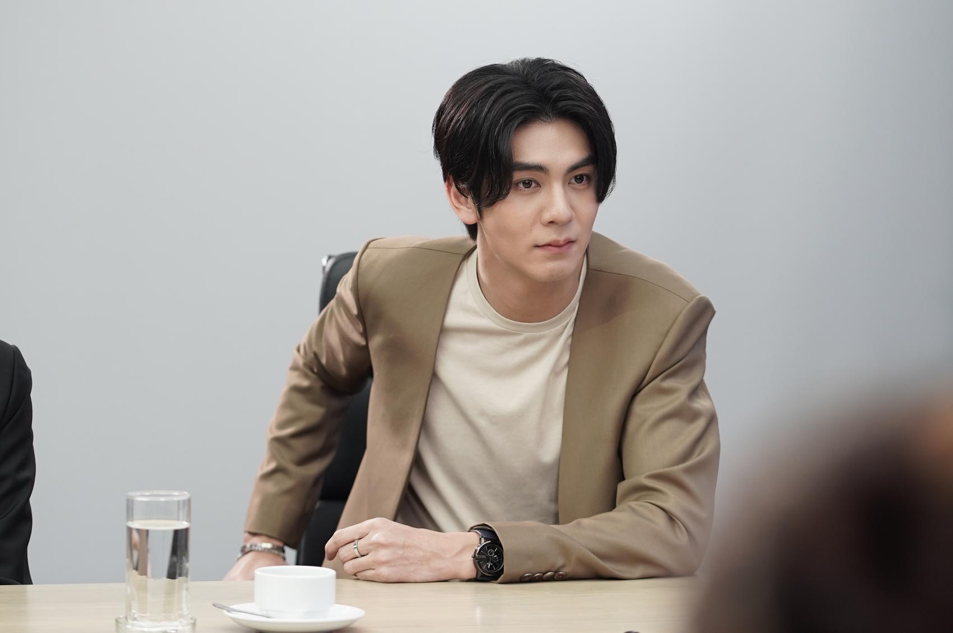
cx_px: 476
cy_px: 316
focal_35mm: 127
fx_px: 3359
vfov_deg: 10.8
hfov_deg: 16.1
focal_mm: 85
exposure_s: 1/250
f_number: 2.8
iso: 640
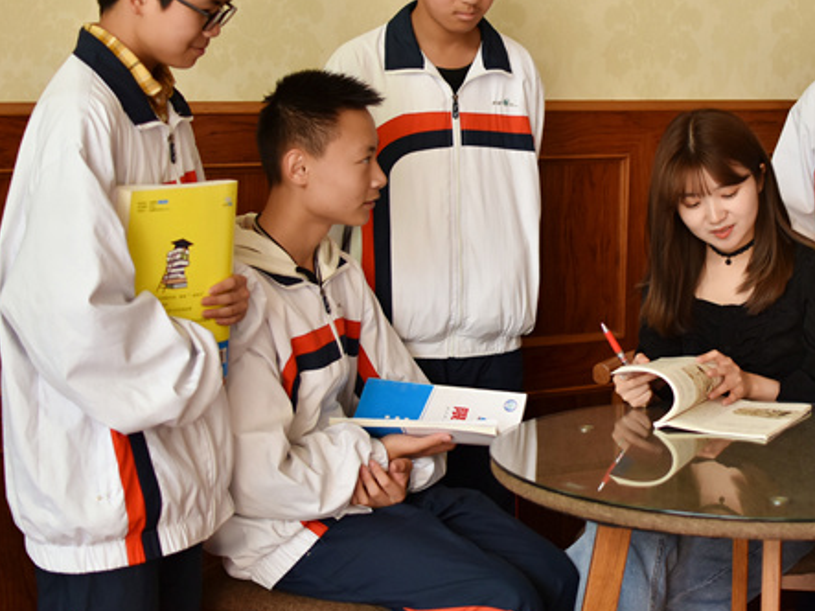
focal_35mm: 80
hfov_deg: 24.2
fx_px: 1877
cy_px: 212
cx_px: 607
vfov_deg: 18.4
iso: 500
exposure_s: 1/800
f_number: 2
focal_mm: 35
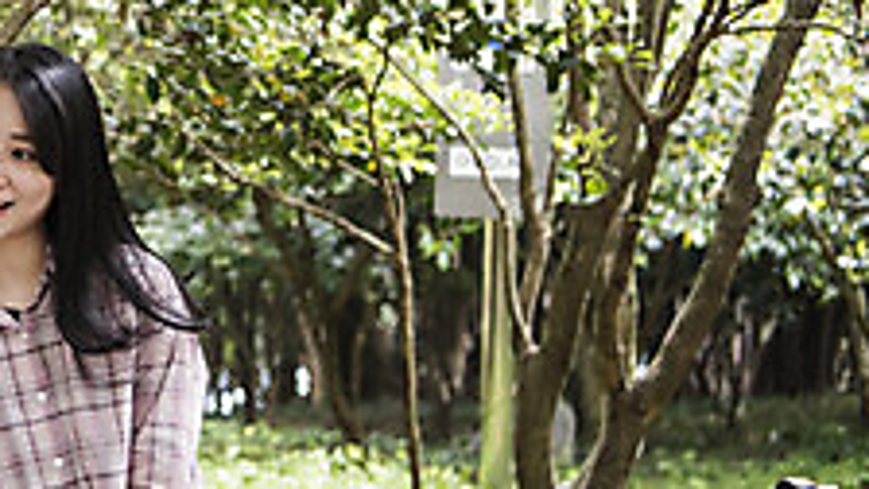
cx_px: -206
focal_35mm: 126
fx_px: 2903
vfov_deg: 9.6
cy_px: 23
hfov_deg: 16.3
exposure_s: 1/160
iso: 400
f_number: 2.8
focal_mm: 45
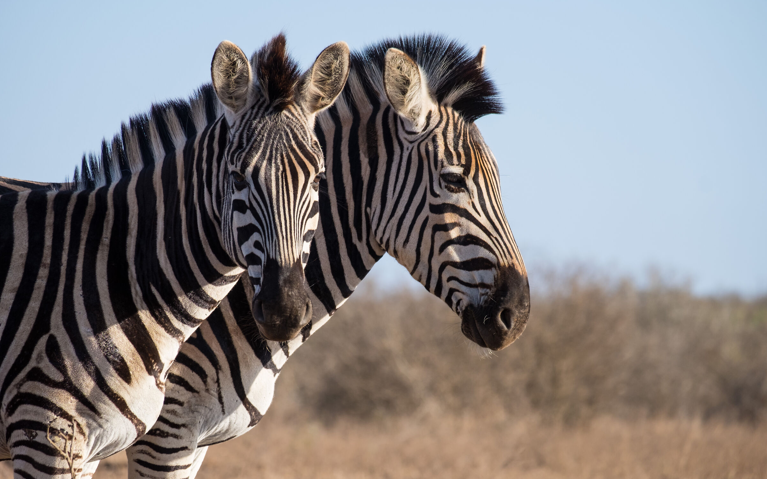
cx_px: 383
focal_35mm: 352
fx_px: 7358
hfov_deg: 6.0
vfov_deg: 3.7
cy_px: 237
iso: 200
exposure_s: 1/210
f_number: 7.1
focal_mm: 230
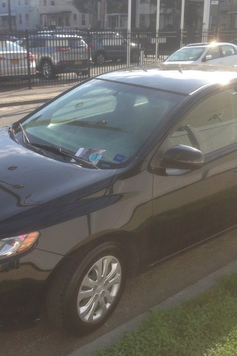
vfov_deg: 42.7
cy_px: 178
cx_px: 122
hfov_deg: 29.2
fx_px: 454
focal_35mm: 46
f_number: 2.4
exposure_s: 1/742
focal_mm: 4.12
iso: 50
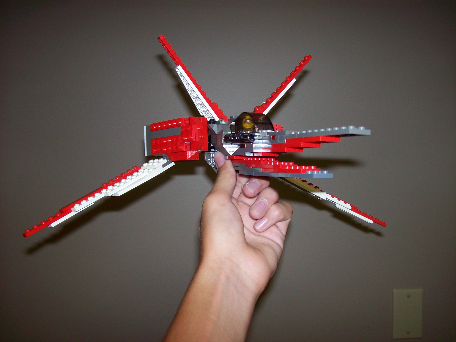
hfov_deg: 51.4
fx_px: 474
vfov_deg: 39.6
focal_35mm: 36
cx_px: 228
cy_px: 171
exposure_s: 1/64
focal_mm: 6
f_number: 2.7
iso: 80
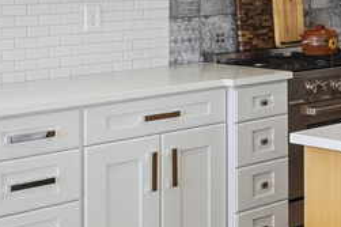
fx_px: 947
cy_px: -43
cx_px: 611
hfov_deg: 16.9
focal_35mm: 100
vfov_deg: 13.3
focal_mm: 24.5
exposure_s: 1/500
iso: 250
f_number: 10
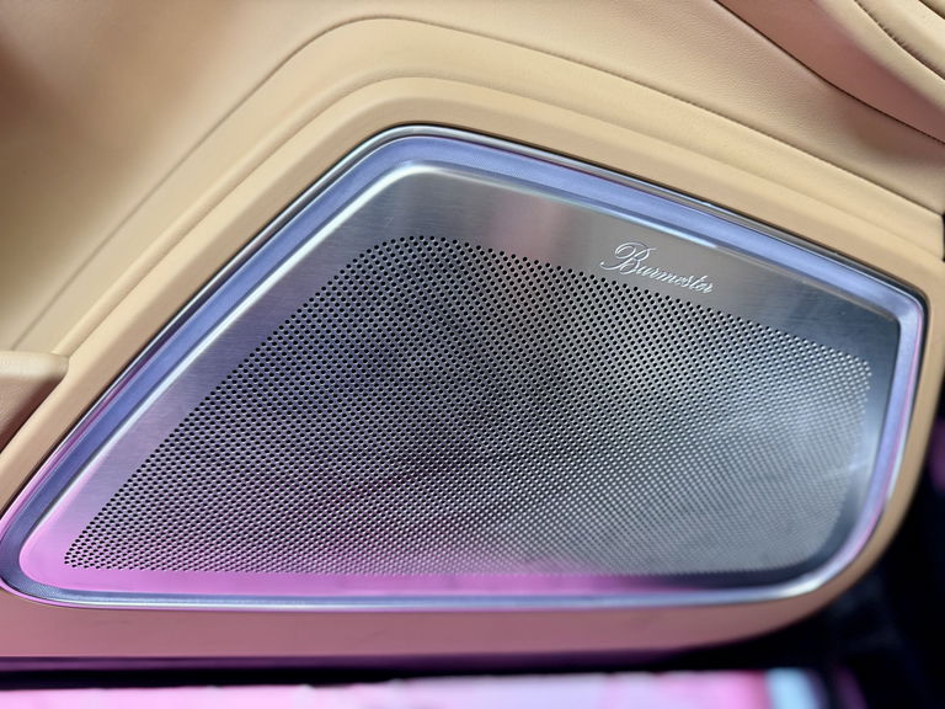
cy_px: 354
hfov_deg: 71.6
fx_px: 655
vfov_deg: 56.8
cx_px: 472
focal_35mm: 24
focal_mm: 6.76
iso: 200
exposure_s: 1/50
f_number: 1.78
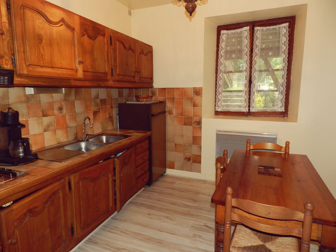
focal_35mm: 23
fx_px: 223
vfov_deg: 58.9
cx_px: 168
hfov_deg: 73.9
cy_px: 126
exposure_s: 1/30
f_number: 3.4
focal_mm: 4
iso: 200
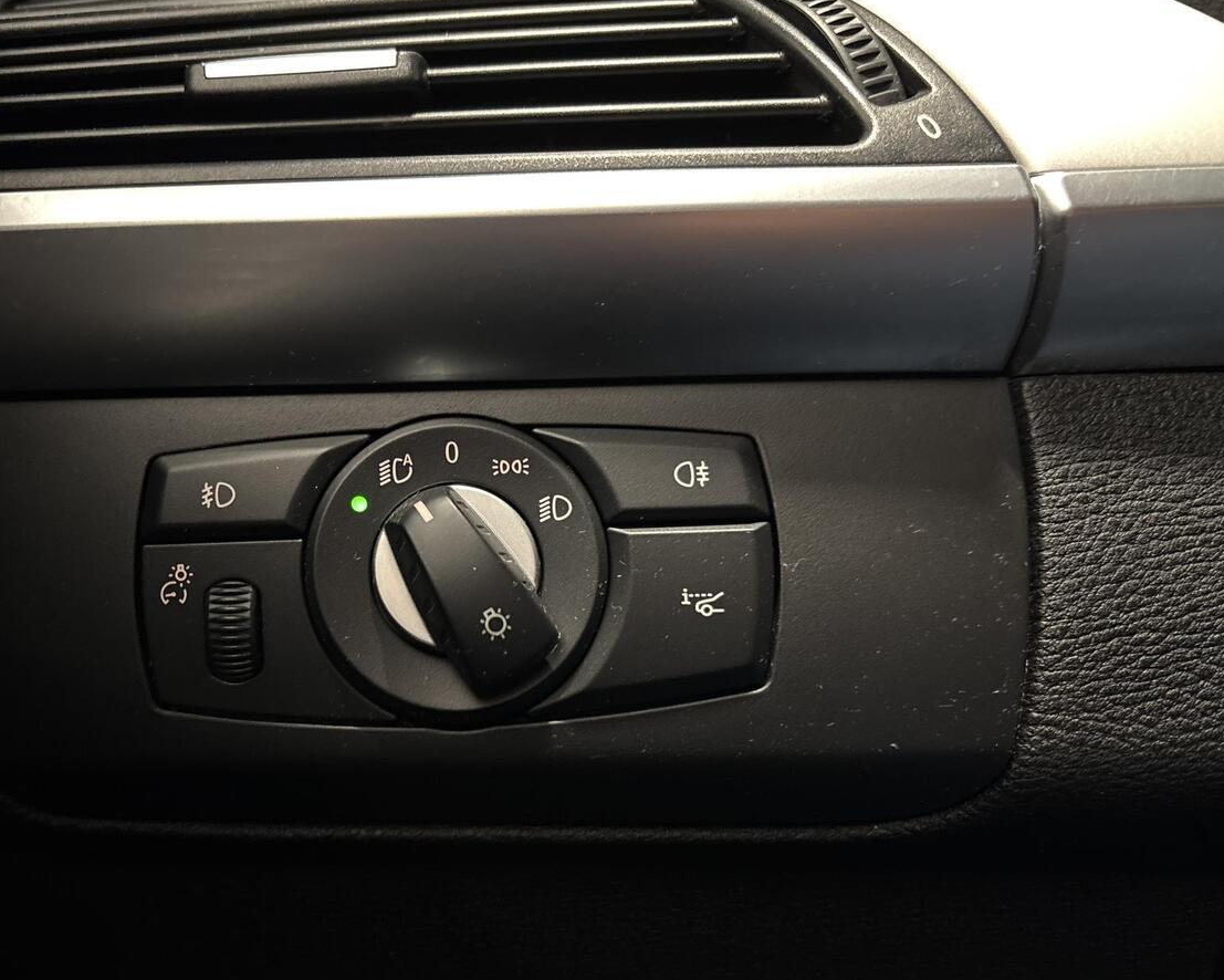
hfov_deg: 53.6
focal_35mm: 33
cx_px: 451
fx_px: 1196
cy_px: 522
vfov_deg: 44.5
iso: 1000
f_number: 1.6
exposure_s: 1/27
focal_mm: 5.96
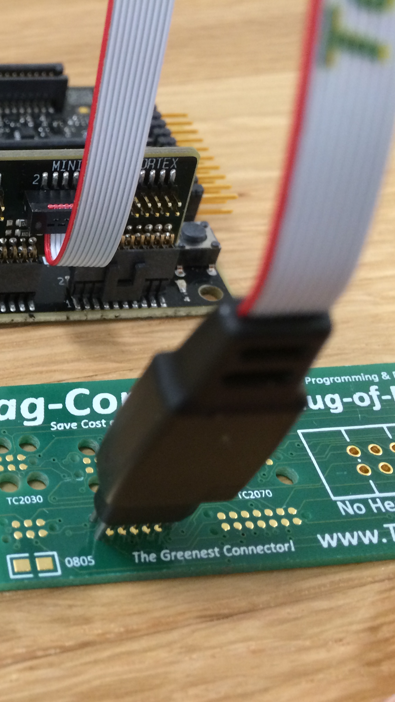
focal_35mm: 43
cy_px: 354
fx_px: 801
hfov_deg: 25.2
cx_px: -65
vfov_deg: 47.4
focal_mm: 4.15
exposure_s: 1/30
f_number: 2.2
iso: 125
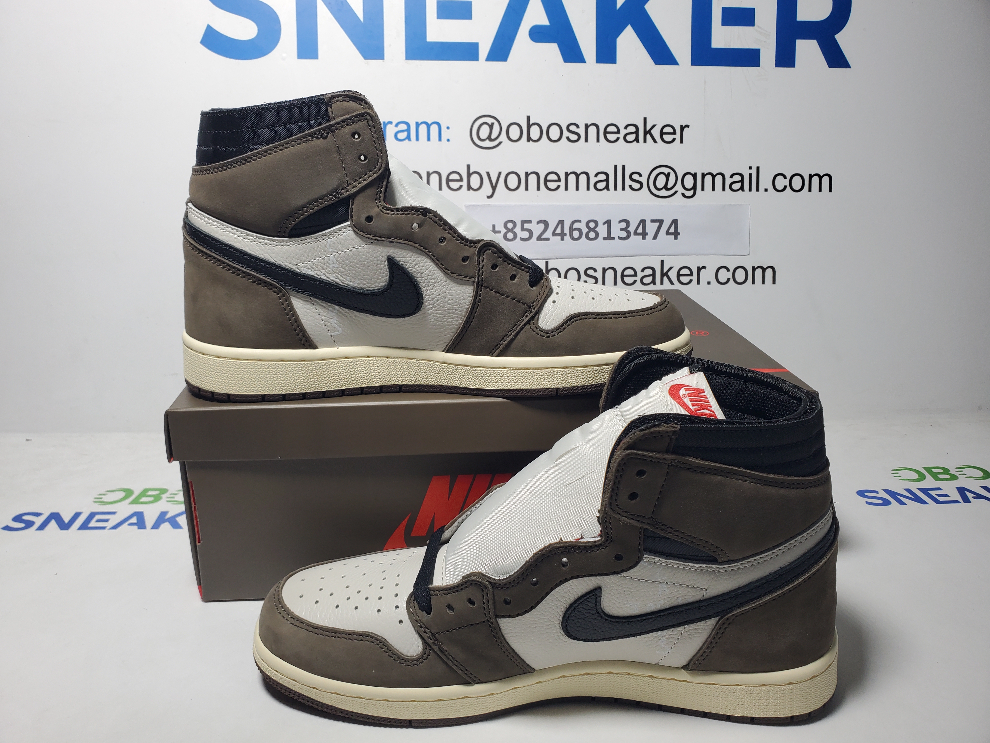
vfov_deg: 53.1
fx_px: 744
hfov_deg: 67.3
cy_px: 372
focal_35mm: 26
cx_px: 495
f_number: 2.4
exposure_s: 1/190
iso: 50
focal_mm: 4.3
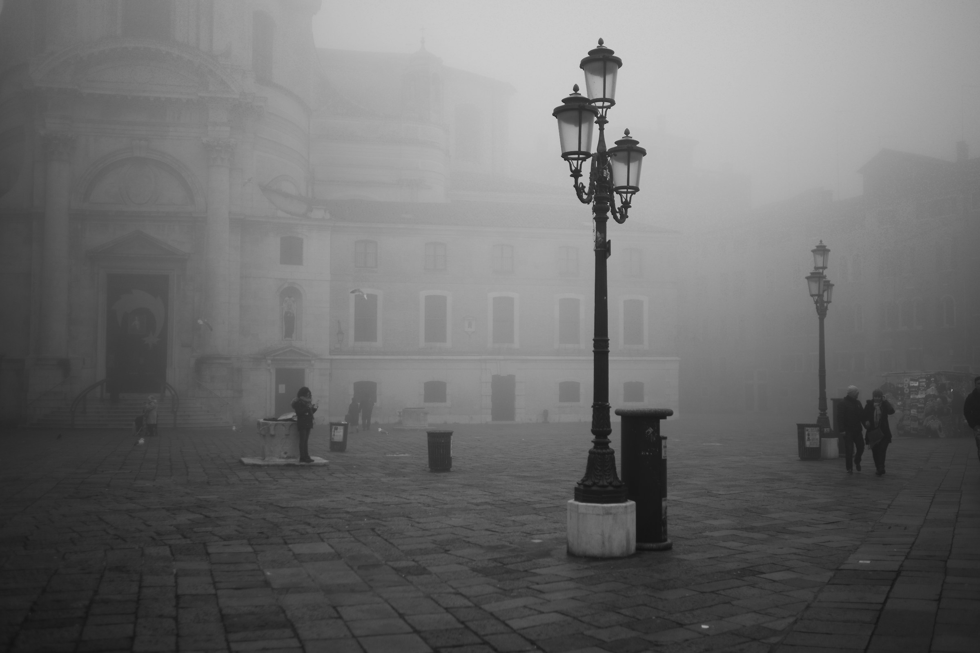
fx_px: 953
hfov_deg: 54.4
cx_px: 490
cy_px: 326
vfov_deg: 37.9
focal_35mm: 35
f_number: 2
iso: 100
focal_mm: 35
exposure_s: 1/800
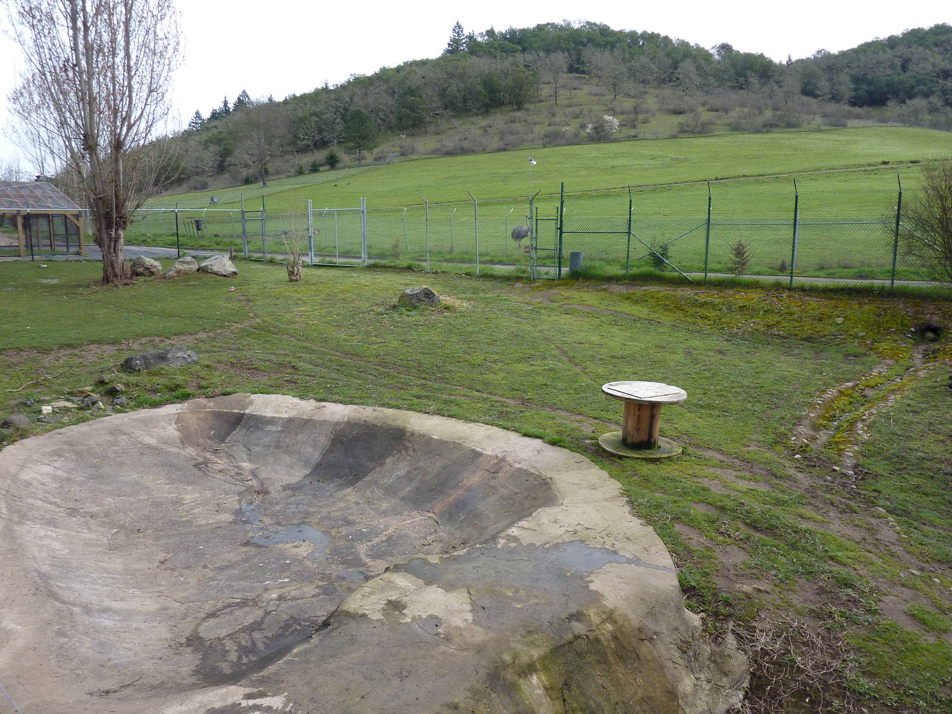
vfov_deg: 54.9
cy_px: 357
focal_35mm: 25
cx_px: 476
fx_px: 688
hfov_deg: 69.4
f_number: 3.3
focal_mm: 4.1
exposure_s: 1/500
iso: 100
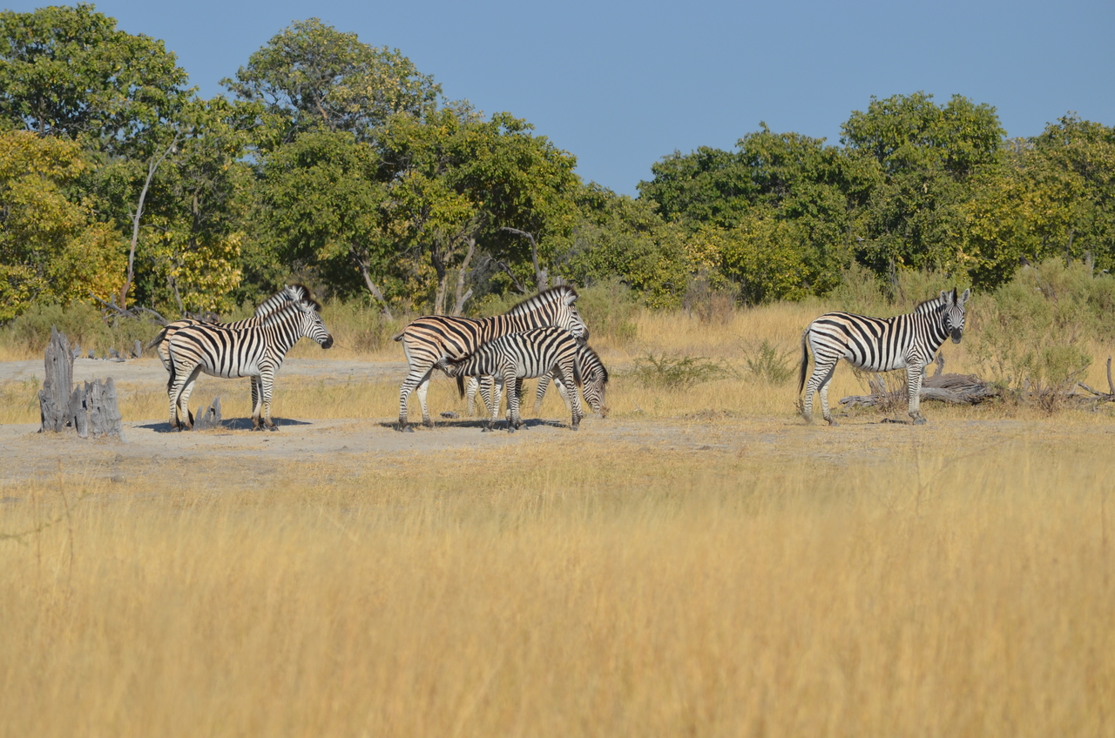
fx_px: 9273
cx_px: 558
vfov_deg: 4.6
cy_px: 369
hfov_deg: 6.9
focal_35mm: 300
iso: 200
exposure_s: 1/1000
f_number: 8
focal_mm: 200
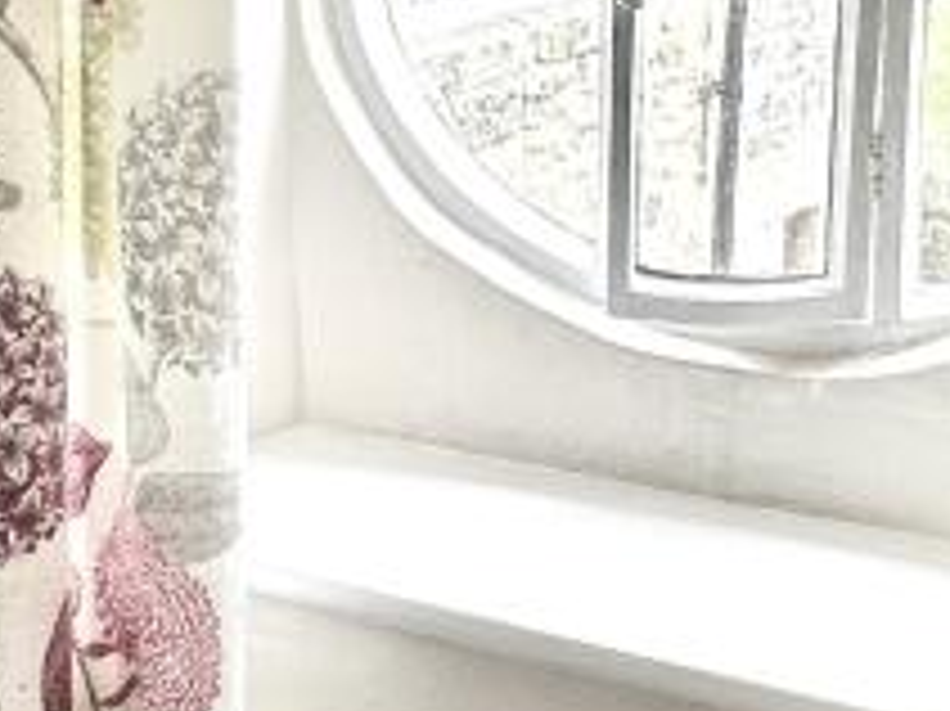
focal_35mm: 68
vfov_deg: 21.1
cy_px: 58
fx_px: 1865
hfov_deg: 28.4
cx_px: 329
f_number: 2.2
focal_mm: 2.22
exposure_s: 1/100
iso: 100
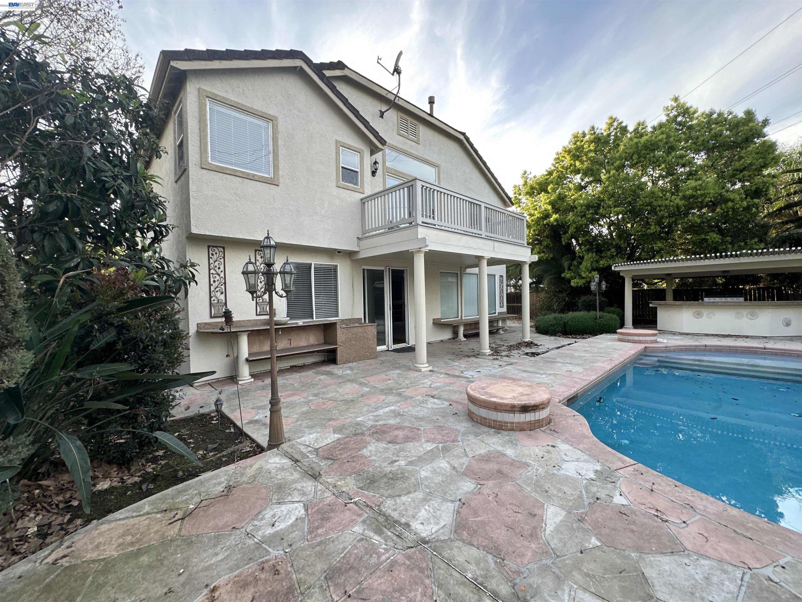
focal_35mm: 14
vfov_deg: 85.7
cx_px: 401
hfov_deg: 102.1
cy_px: 301
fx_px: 324
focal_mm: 2.22
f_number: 2.2
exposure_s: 1/209
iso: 40
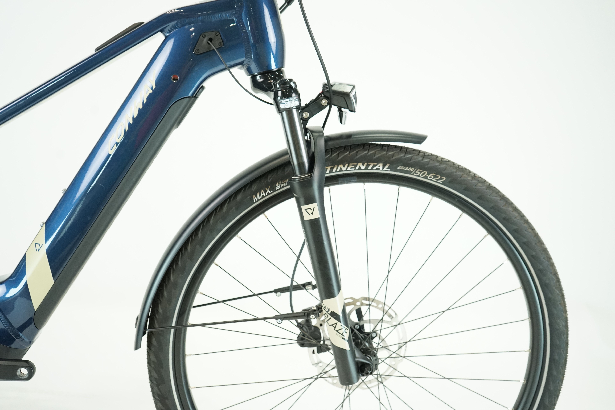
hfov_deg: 53.1
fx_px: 615
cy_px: 205
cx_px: 308
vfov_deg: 36.9
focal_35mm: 36
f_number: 5
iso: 2500
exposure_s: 1/200
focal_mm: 36
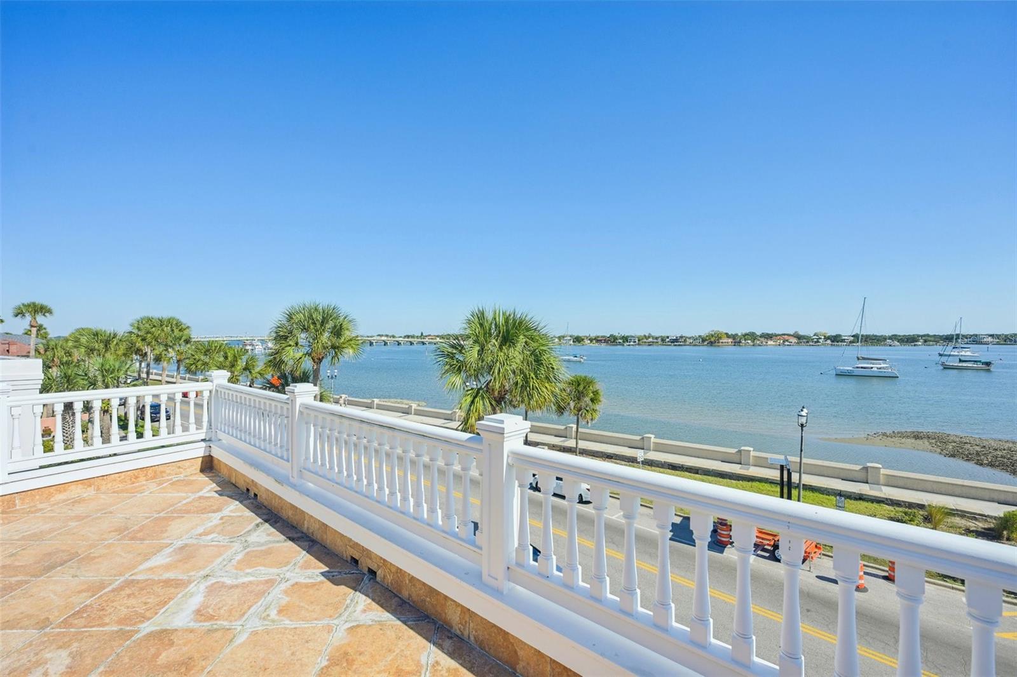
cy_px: 338
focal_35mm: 16
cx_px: 508
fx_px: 438
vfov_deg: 75.5
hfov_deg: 98.6
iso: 100
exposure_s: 1/350
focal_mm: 15.5
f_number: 8
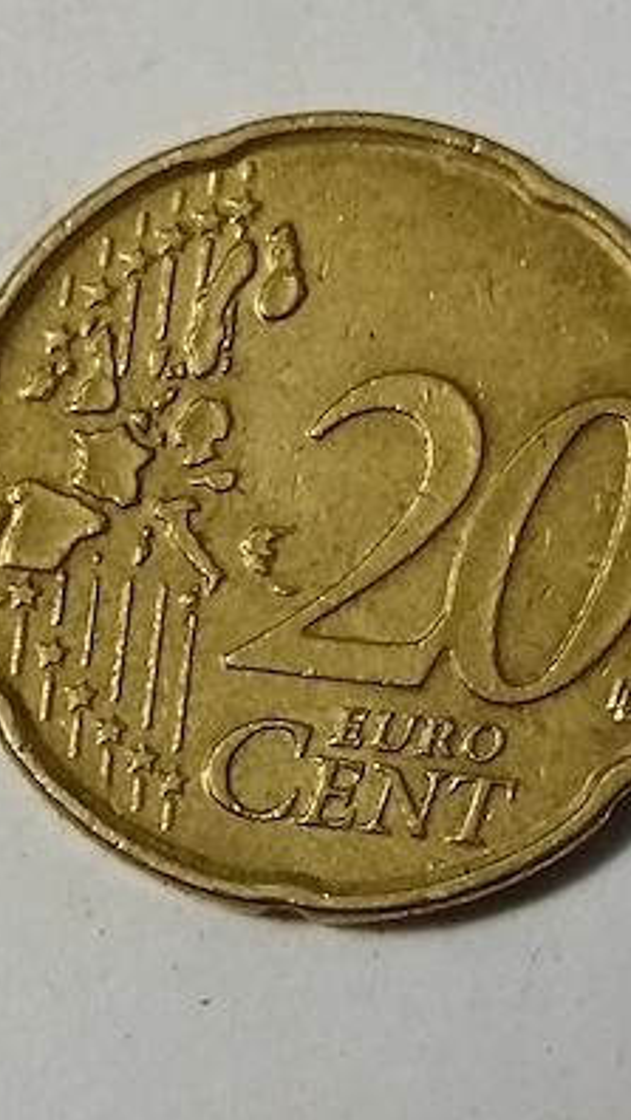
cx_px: 334
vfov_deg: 17.9
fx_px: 3566
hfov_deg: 10.1
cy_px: 563
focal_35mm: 120
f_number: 1.9
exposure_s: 1/25.1
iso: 2281
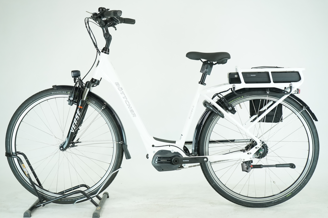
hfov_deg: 38.2
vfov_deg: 26.0
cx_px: 164
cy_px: 109
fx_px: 474
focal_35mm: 52
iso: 1600
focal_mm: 52
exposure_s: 1/200
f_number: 5.6
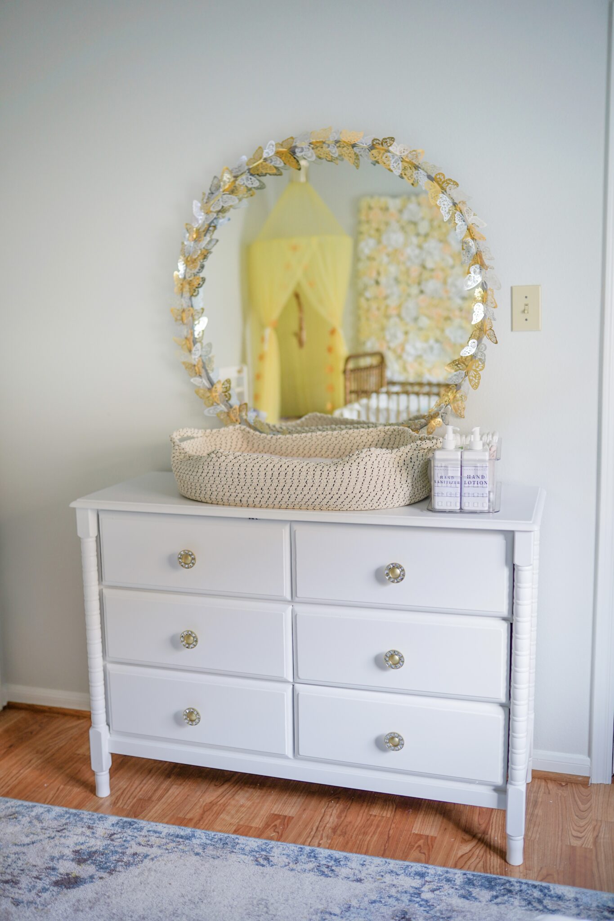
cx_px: 307
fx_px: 895
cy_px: 460
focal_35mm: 35
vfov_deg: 54.4
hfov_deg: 37.8
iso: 160
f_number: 1.6
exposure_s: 1/40
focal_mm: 35
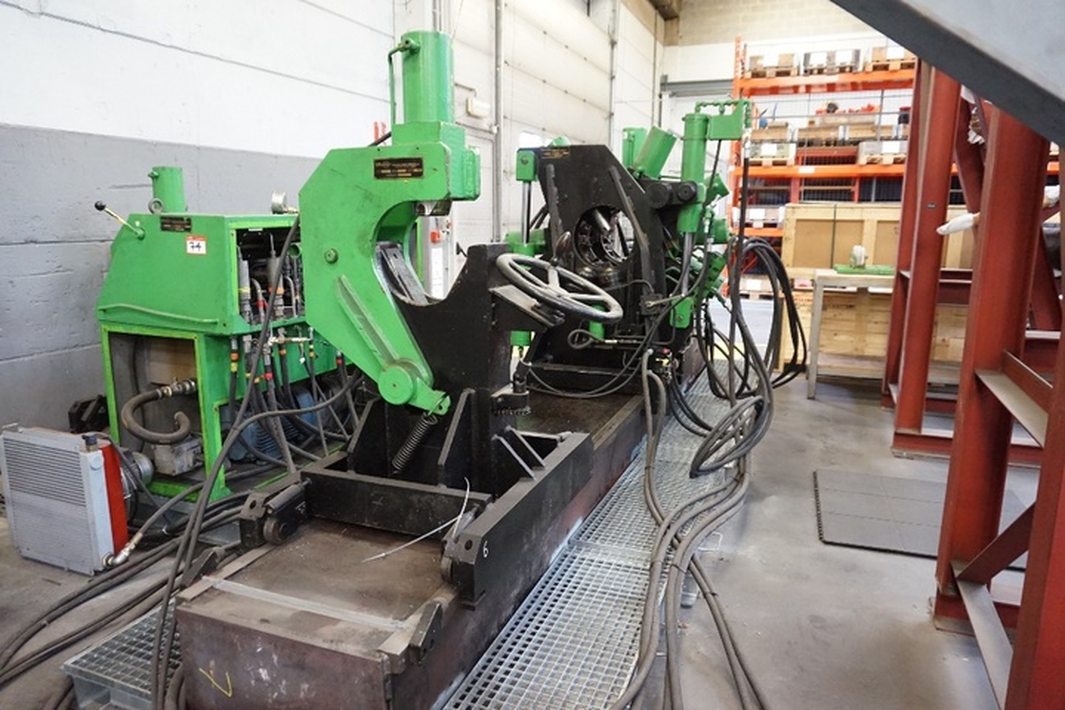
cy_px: 355
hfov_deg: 73.7
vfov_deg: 53.1
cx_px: 532
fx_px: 710
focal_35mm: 24
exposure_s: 1/30
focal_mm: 16
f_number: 3.5
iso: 3200
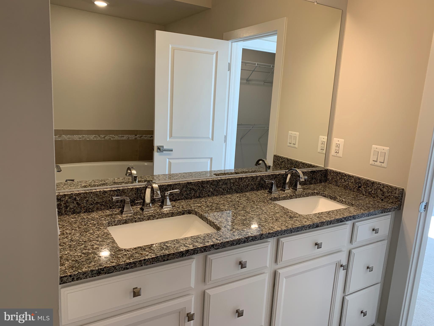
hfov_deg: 67.3
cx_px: 217
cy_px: 163
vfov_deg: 53.1
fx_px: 326
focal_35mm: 26
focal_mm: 4.25
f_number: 1.8
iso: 80
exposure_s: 1/120
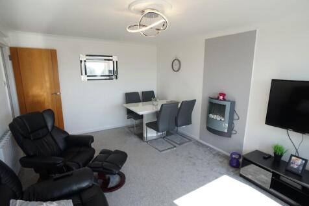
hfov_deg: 73.8
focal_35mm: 24
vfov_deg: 53.1
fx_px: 206
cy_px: 103
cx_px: 154
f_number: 4
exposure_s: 1/160
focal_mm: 16
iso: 160
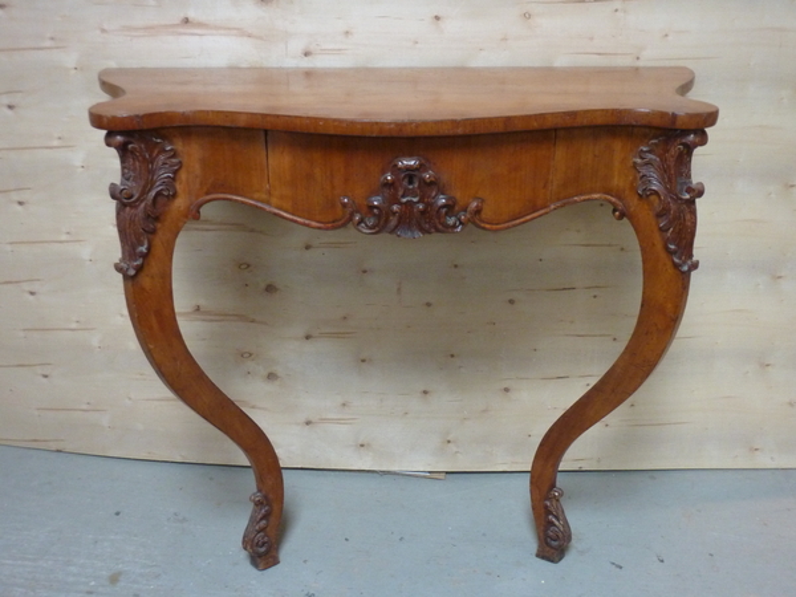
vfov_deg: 40.7
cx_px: 398
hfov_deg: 52.6
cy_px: 298
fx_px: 805
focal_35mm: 35
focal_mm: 5.7
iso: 400
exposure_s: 1/13
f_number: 3.5
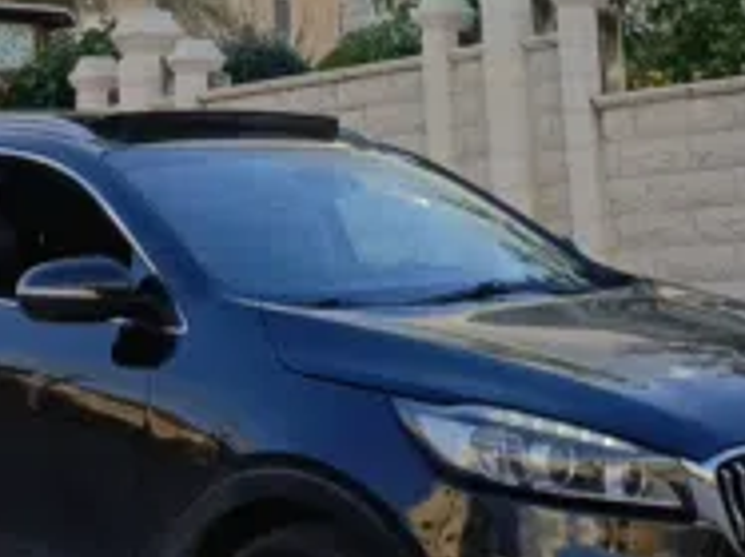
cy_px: -40
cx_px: 494
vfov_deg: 17.4
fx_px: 1764
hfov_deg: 23.7
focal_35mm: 82
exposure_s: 1/205
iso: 50
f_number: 1.7
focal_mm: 5.25
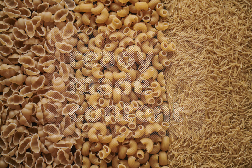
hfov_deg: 39.6
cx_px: 126
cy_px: 84
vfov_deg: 27.0
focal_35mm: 50
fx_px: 350
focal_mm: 50
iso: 160
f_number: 8
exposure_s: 1/100
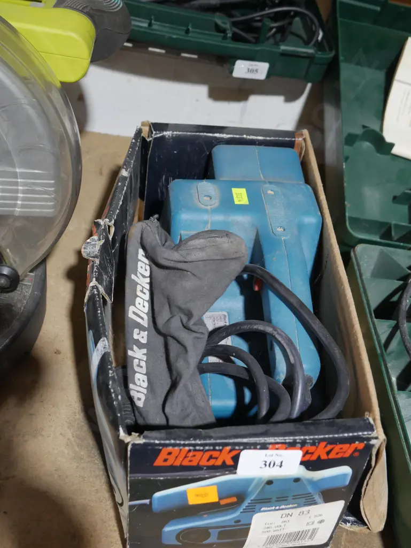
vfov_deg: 41.2
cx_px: 206
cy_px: 274
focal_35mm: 46
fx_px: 728
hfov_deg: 31.5
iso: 1250
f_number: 5.1
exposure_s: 1/60
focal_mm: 23
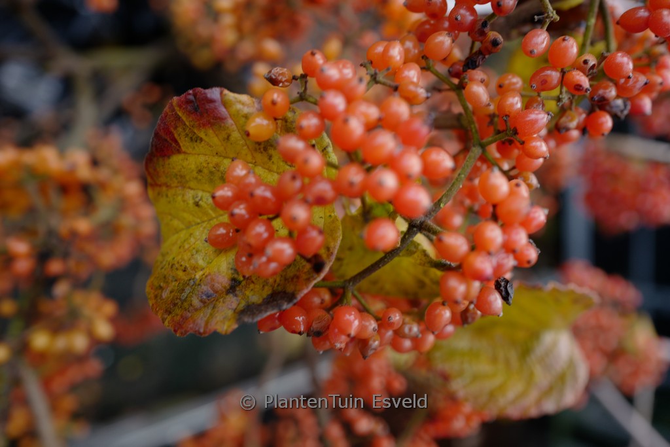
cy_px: 224
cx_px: 335
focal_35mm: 28
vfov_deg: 46.4
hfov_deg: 65.5
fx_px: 521
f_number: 4
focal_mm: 28
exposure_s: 1/60
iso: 200
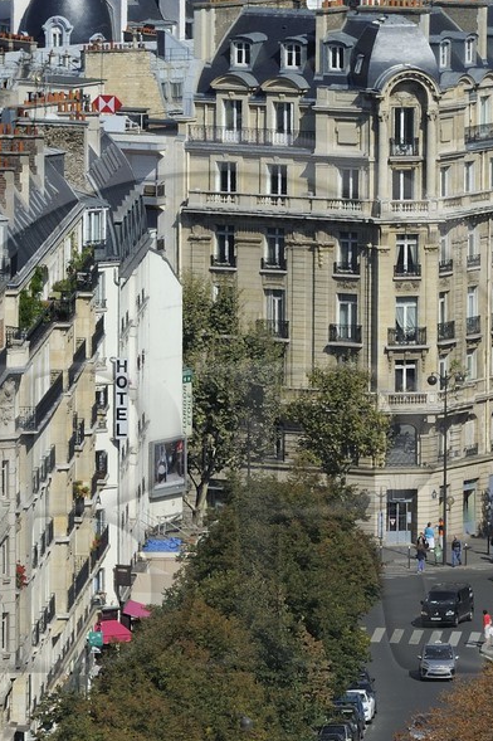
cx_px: 215
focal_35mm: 489
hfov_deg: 2.8
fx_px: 10056
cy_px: 520
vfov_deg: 4.2
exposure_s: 1/250
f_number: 13
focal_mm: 180
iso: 200
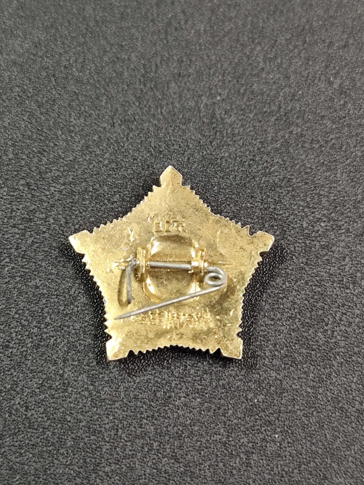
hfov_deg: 54.9
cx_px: 182
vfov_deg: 69.4
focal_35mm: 25
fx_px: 350
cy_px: 242
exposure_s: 1/50
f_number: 1.79
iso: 191
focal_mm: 4.71
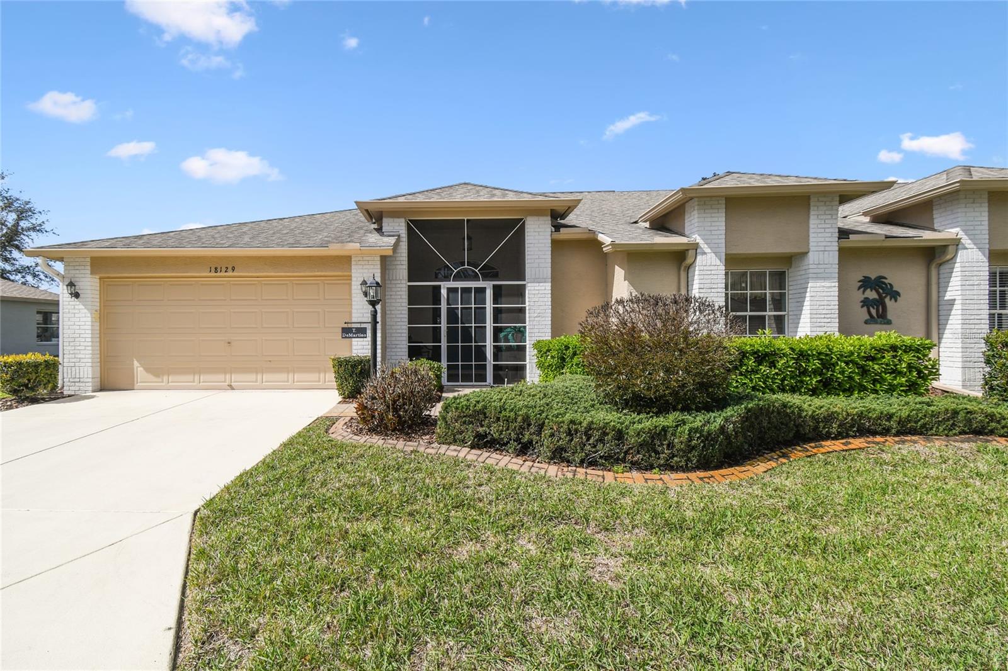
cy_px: 336
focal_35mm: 15
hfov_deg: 100.4
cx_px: 504
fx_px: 420
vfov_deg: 77.3
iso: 100
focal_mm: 10
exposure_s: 1/200
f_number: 7.1
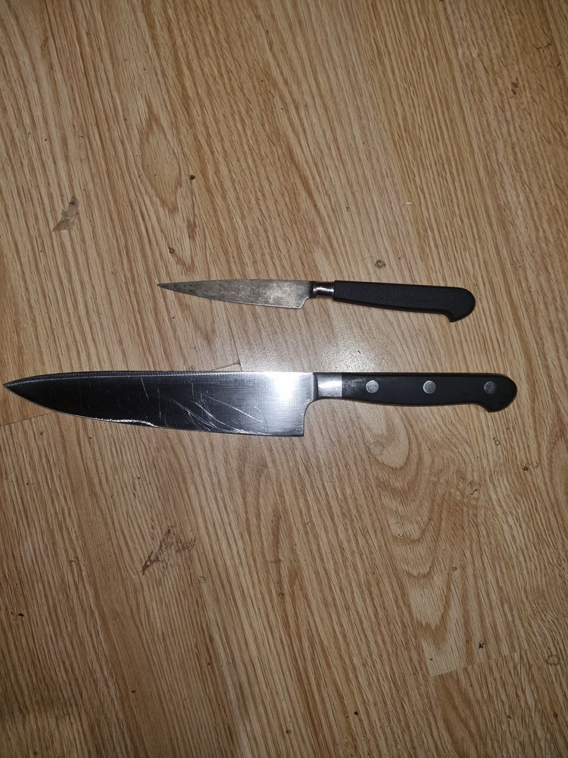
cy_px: 379
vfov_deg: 67.3
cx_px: 284
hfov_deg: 53.1
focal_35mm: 26
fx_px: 569
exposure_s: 1/35
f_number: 1.8
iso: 70
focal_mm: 5.4
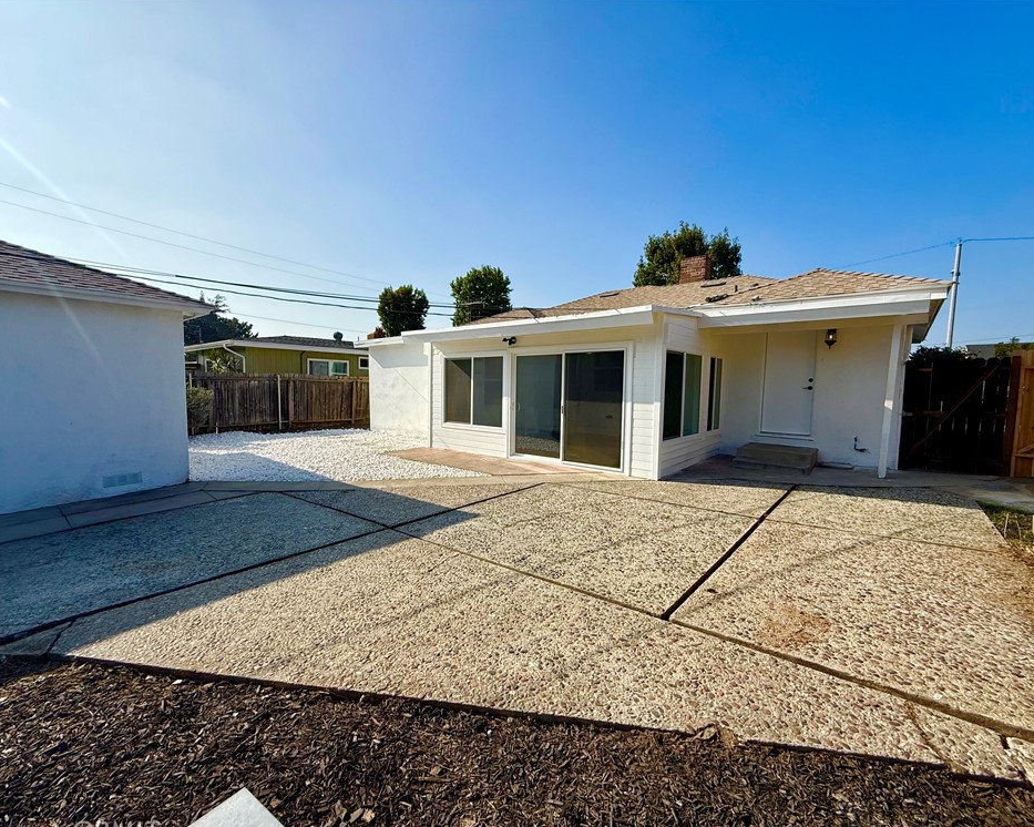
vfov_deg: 84.0
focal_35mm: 15
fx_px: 459
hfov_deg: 96.8
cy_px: 421
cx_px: 499
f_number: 2.2
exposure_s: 1/3125
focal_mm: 2.22
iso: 50
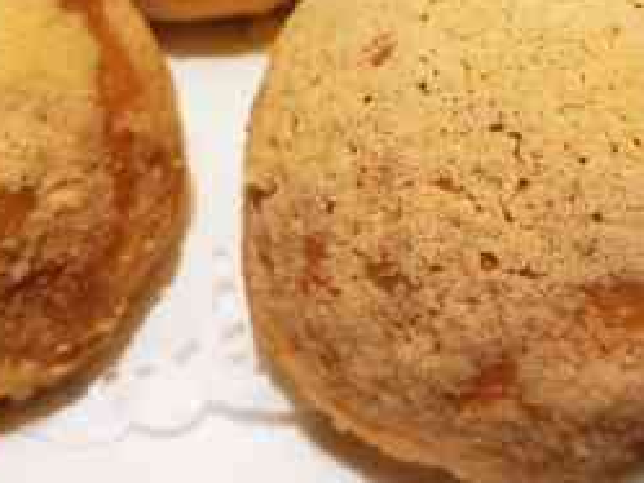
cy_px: 87
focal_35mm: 76
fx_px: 1415
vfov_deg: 19.2
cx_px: 331
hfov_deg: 25.6
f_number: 1.6
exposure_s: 1/100
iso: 200
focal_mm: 5.56
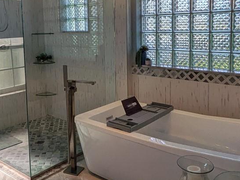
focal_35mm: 41
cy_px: 55
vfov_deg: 34.7
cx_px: 95
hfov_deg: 45.5
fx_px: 284
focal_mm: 1.83
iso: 50
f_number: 2.2
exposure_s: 1/556
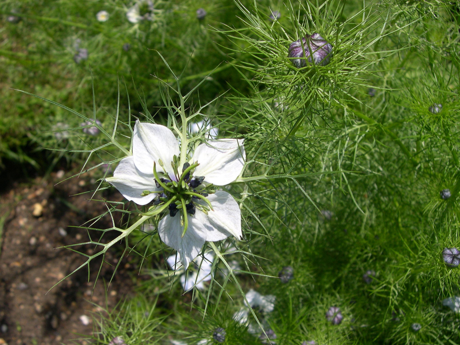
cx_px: 230
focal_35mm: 38
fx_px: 505
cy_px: 172
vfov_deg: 37.7
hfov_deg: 49.0
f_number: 7.6
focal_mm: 8
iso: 100
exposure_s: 1/204
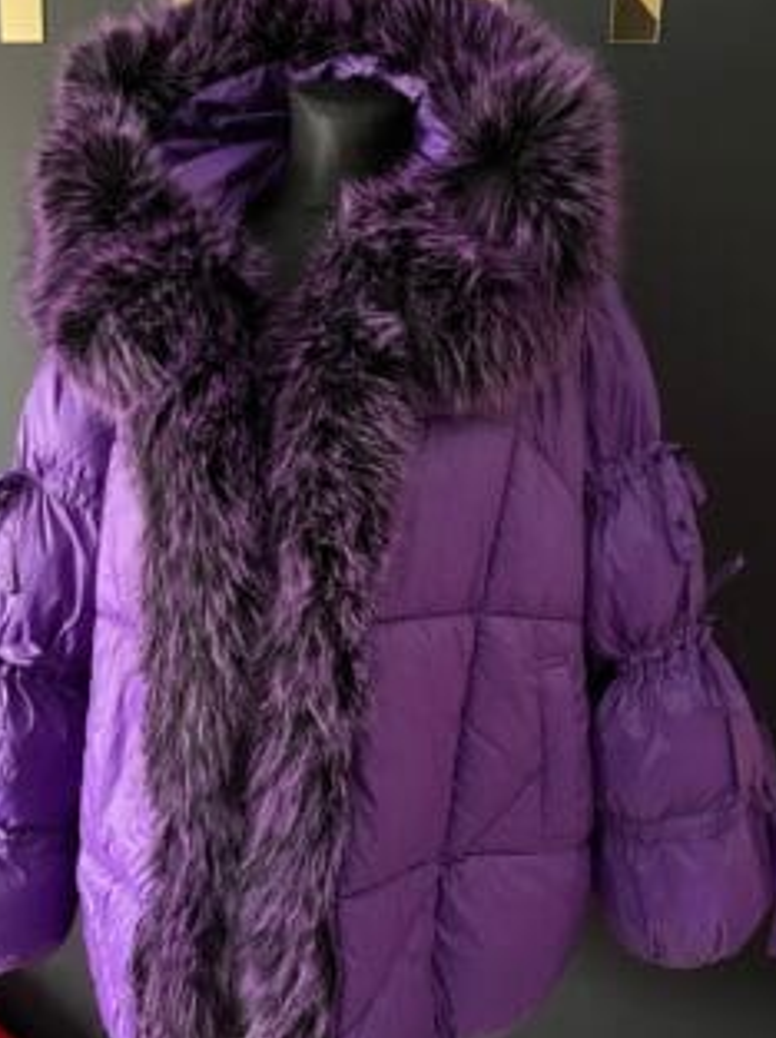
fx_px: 958
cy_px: 547
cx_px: 318
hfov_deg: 43.9
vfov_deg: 56.8
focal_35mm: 32
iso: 800
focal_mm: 5.1
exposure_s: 1/30
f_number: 1.6
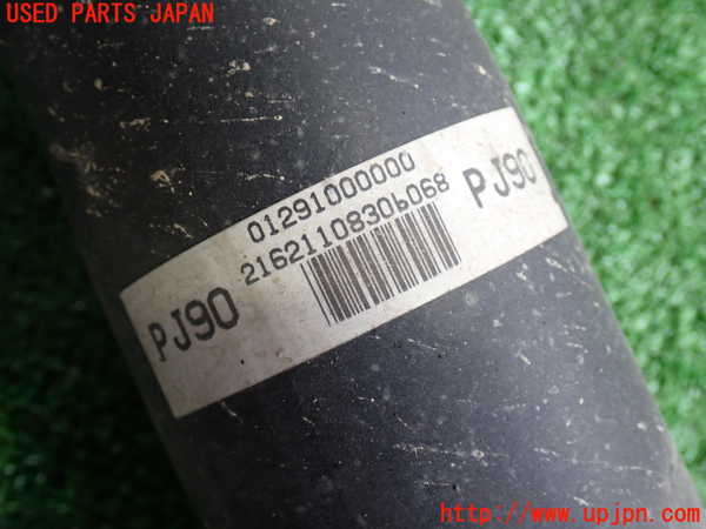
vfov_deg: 32.9
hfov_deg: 42.9
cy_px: 264
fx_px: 897
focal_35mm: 44
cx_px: 353
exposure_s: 1/40
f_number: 2.9
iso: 320
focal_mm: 7.84
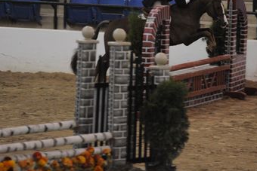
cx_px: 169
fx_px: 2685
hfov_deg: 5.5
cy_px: 32
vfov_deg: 3.7
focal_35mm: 376
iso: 6400
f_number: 2.8
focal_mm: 200
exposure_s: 1/500
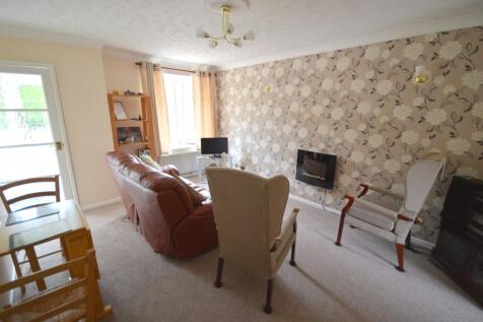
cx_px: 242
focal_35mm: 15
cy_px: 161
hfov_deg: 100.4
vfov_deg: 77.3
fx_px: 201
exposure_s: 1/60
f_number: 4
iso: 560
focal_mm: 10
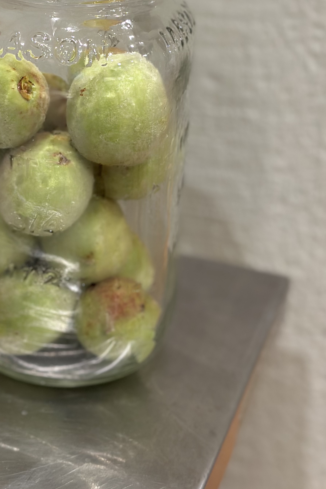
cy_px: 148
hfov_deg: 18.0
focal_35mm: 75
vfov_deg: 26.8
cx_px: 74
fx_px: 1019
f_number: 1.78
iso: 250
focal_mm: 6.86
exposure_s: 1/40
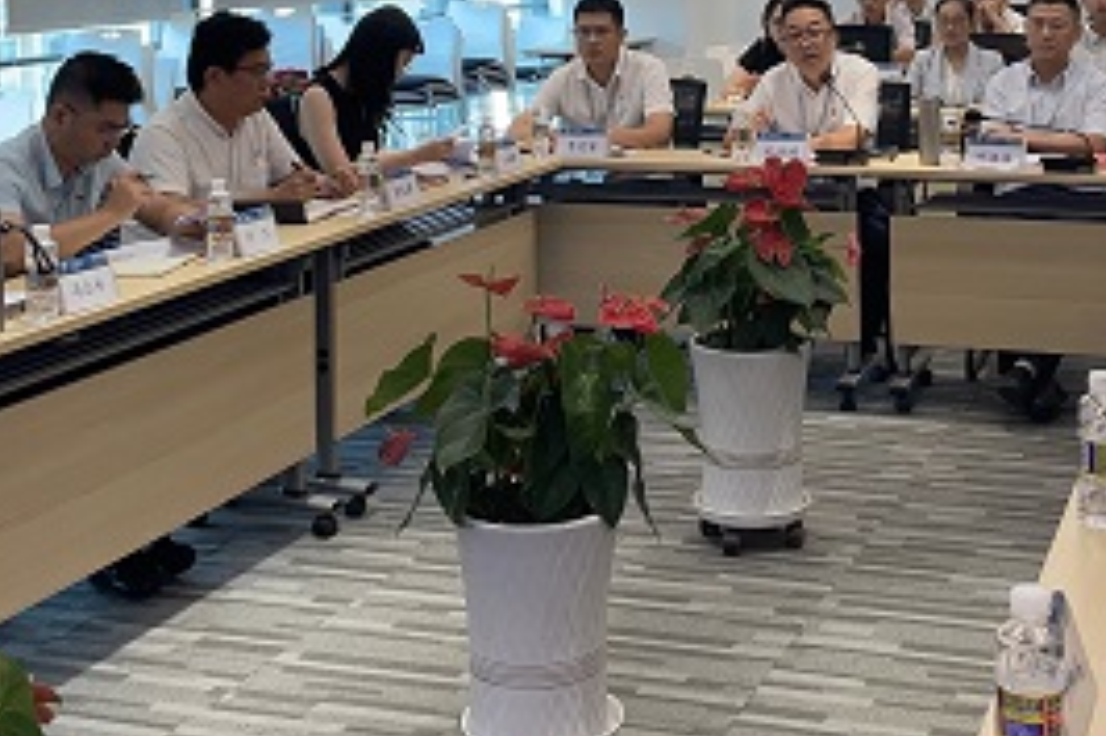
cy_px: 4
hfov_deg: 32.7
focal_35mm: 61
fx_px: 1873
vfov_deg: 21.5
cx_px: 690
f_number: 1.6
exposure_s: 1/100
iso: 50
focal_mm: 4.2
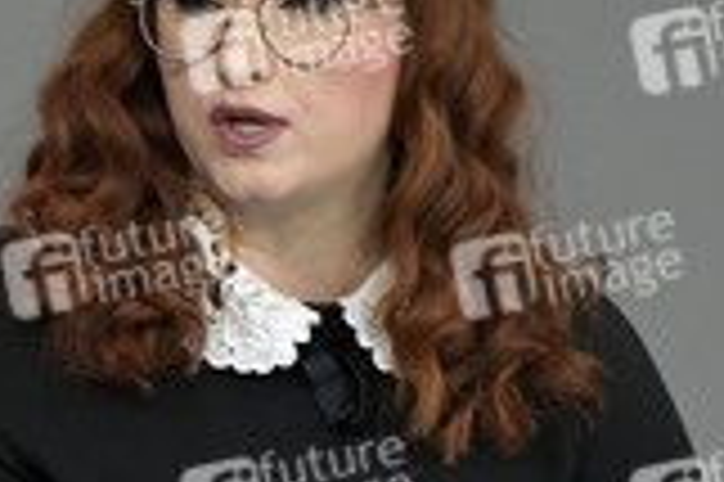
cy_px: 378
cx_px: 178
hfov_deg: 1.5
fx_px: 28106
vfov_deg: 1.0
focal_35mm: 1399
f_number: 5.6
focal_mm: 500
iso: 5000
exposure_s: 1/400
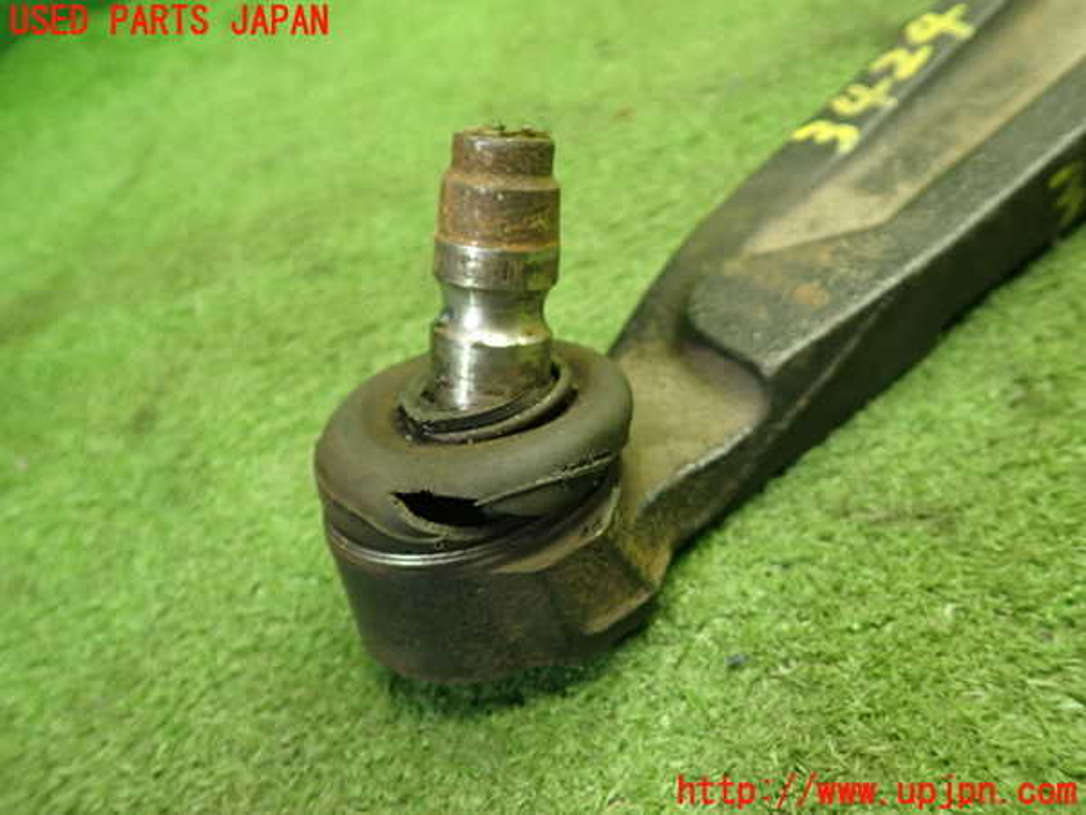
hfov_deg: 60.0
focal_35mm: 30
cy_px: 408
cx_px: 543
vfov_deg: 46.8
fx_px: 941
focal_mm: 5.4
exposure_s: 1/30
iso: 320
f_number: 2.3
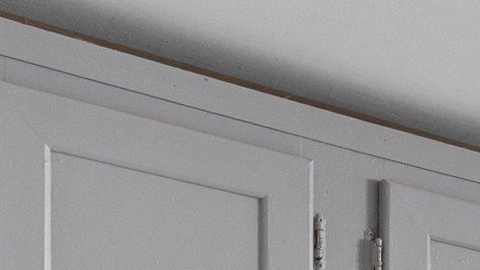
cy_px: 658
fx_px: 1463
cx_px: 971
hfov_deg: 15.0
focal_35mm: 115
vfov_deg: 9.4
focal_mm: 12
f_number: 4.8
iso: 100
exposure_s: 1/4
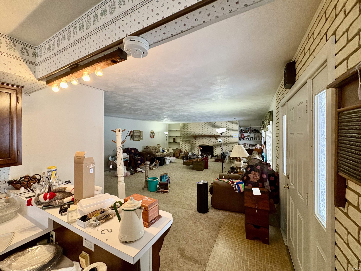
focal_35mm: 14
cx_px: 180
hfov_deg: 102.1
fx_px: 146
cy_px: 136
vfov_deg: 85.7
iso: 250
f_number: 2.2
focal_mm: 2.22
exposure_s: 1/60
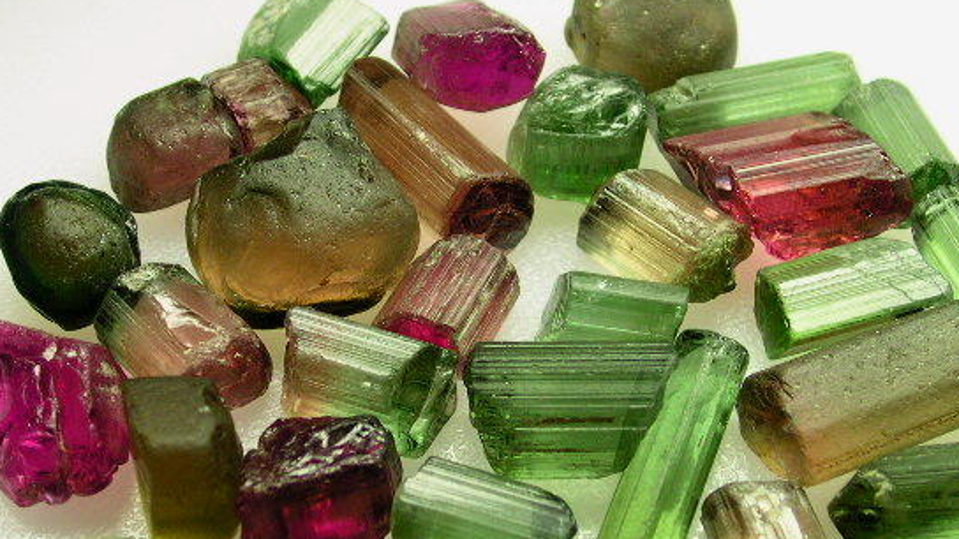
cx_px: 502
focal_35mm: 82
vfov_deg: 14.7
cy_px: 315
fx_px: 2085
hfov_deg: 25.9
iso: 100
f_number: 3.5
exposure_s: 1/77.3
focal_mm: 9.7
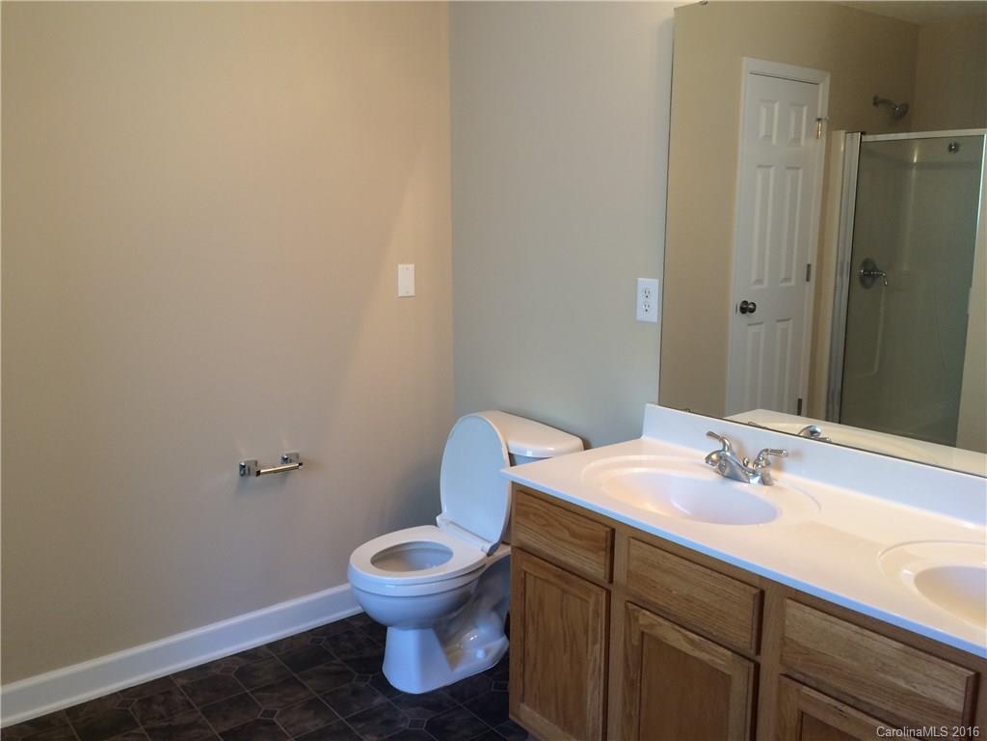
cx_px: 494
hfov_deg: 61.7
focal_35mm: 29
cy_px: 370
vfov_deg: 48.2
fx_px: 827
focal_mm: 4.15
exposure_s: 1/30
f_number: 2.2
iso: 64
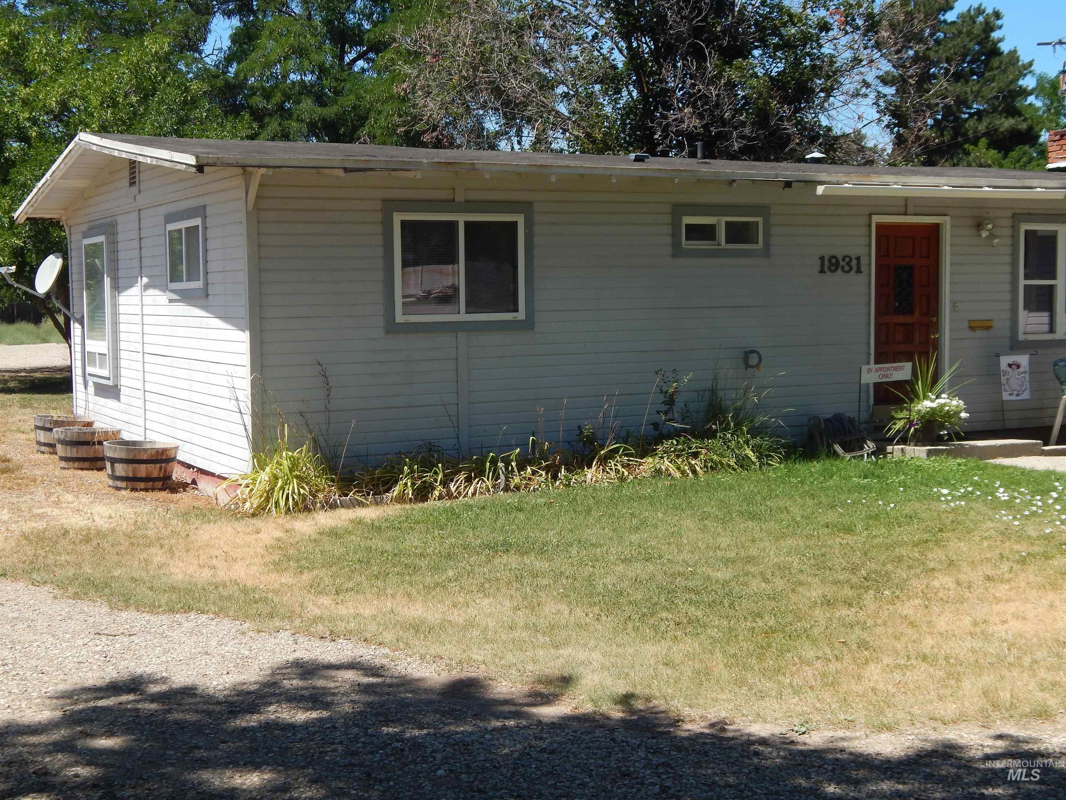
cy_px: 400
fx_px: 1509
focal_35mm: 49
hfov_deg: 38.9
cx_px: 533
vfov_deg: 29.7
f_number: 3.7
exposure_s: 1/800
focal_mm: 8.6
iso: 125
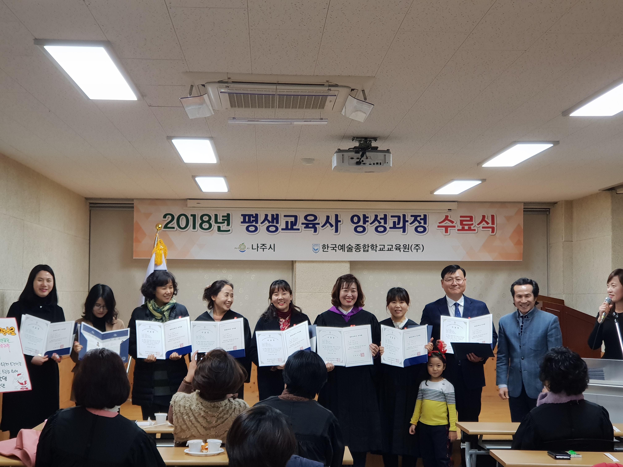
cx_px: 312
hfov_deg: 36.8
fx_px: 936
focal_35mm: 52
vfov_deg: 28.0
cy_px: 234
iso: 125
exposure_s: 1/30
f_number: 2.4
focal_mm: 6
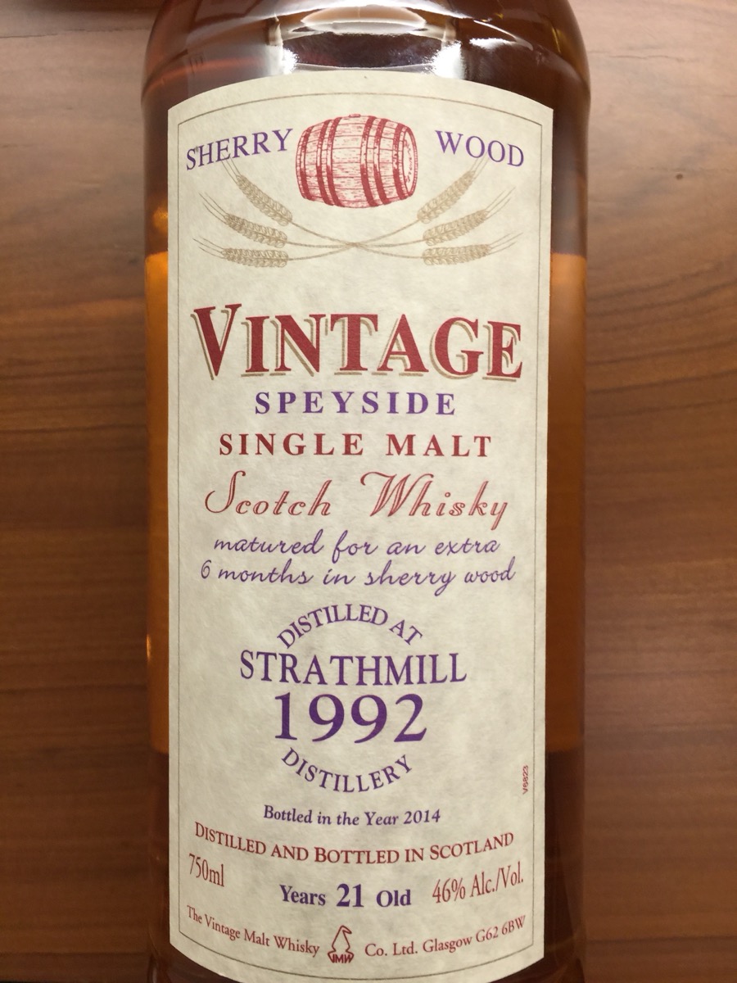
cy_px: 492
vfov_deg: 61.7
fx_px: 823
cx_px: 368
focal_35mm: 29
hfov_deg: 48.2
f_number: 2.2
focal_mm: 4.15
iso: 32
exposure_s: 1/15
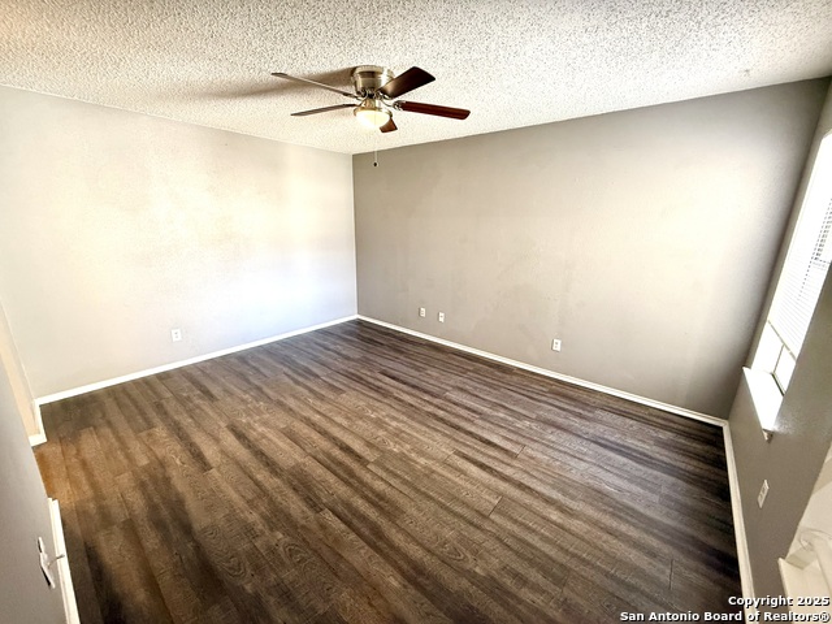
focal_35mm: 14
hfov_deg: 102.1
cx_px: 416
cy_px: 312
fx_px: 336
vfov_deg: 85.7
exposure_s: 1/60
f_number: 2.2
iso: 320
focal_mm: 2.22
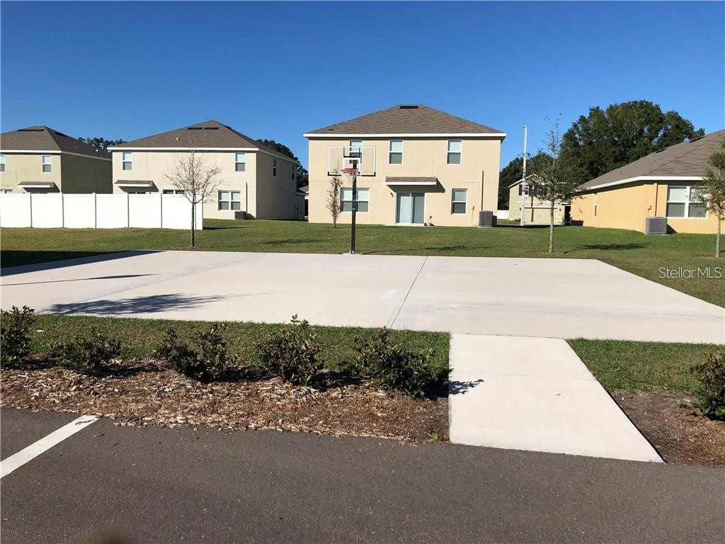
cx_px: 362
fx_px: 586
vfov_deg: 49.7
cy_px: 272
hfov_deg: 63.4
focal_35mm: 28
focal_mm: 3.99
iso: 20
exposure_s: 1/3247
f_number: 1.8
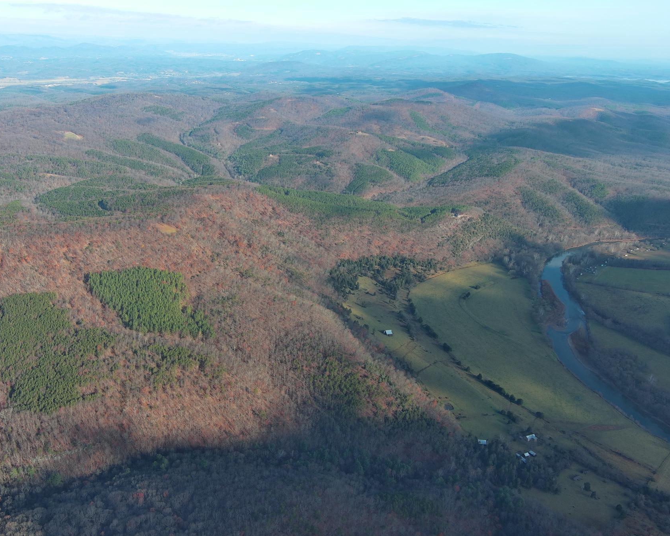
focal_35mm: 33
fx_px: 654
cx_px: 290
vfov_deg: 44.5
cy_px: 270
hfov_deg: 54.0
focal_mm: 10.57
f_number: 2.8
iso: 100
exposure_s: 1/650
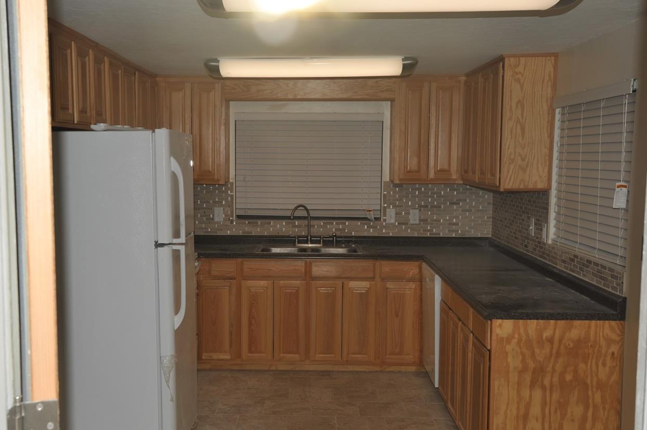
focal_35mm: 45
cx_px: 287
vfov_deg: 29.8
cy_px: 242
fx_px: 808
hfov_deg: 43.6
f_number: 9
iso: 200
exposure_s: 1/160
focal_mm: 35
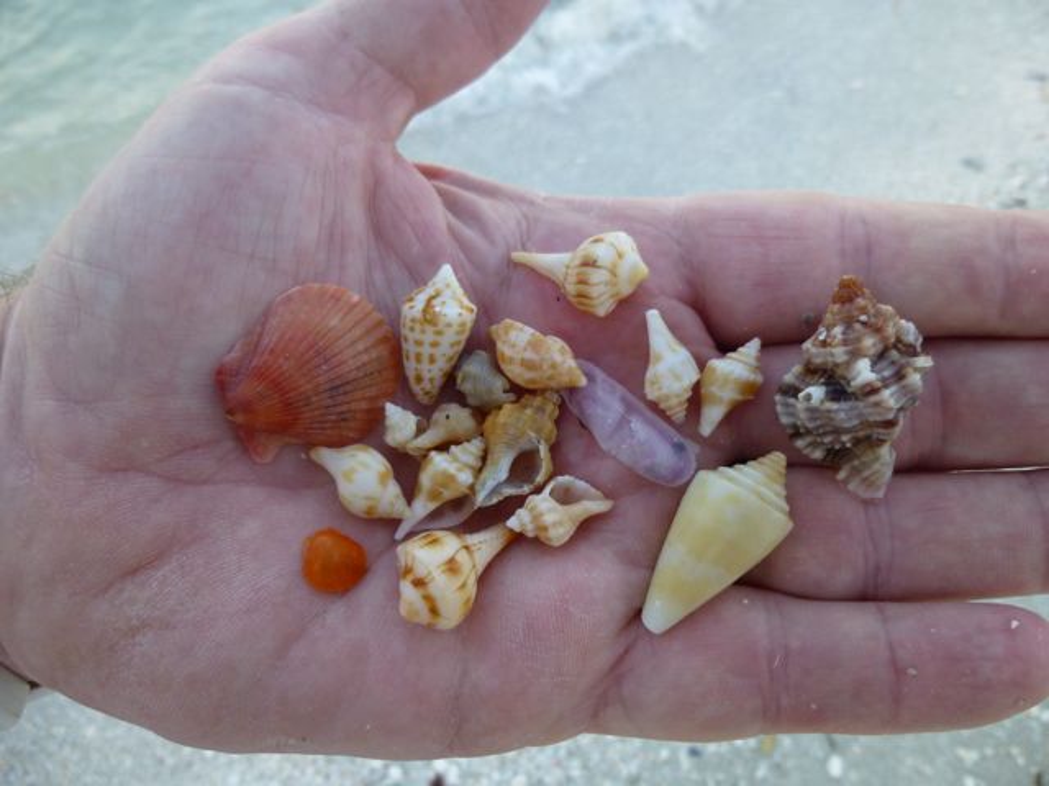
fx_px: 758
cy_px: 393
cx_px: 524
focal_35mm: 25
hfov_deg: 69.4
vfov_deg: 54.9
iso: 200
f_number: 3.1
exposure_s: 1/60
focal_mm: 4.5
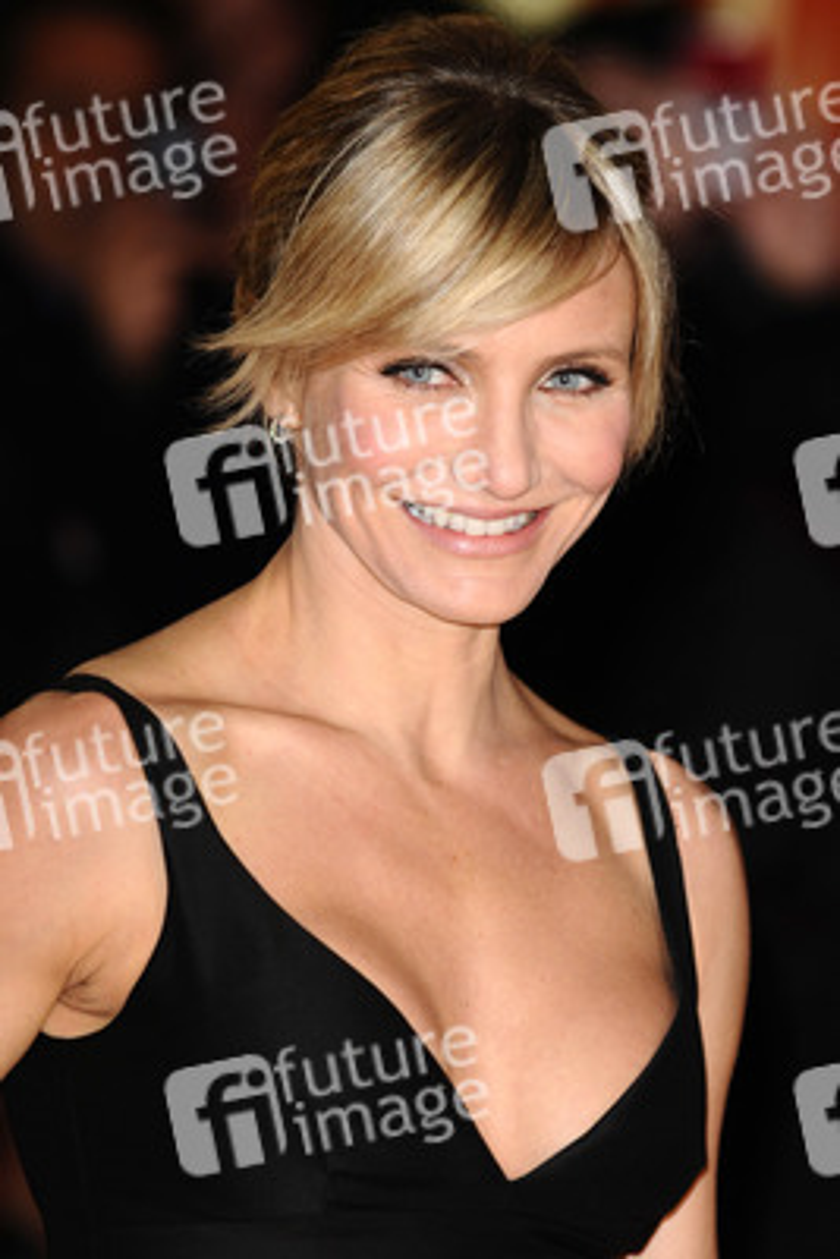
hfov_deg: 4.6
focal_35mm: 300
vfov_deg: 6.9
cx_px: 420
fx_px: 10490
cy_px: 630
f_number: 4.5
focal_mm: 200
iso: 320
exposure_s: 1/200
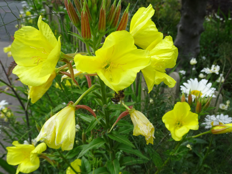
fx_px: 241
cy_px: 87
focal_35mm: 36
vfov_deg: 39.7
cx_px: 116
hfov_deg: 51.4
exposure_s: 1/320
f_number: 4
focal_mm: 6.17
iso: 80
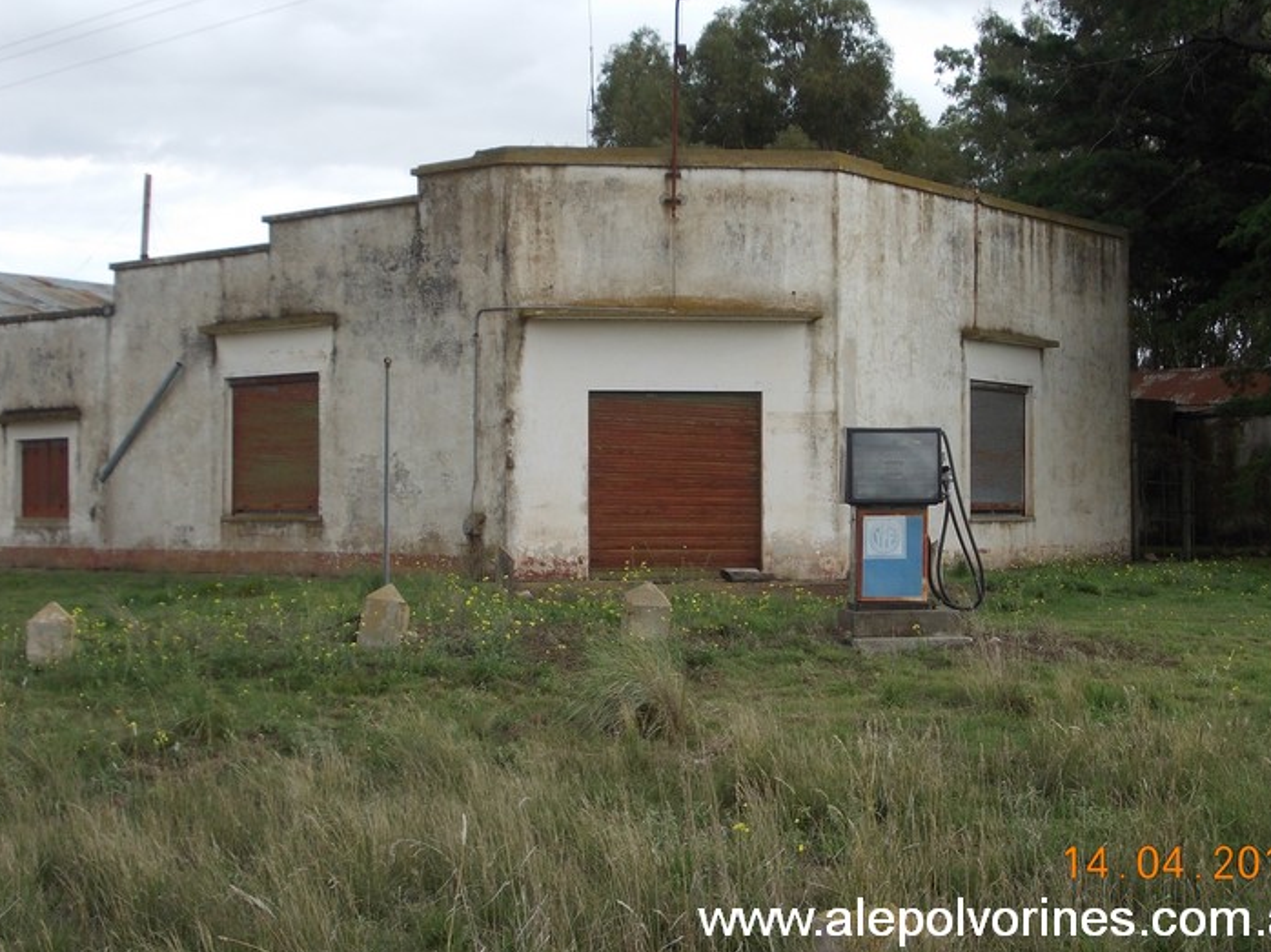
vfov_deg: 26.1
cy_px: 464
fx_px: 2055
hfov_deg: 34.3
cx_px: 685
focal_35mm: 56
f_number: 3.6
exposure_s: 1/250
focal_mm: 7.2
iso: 80
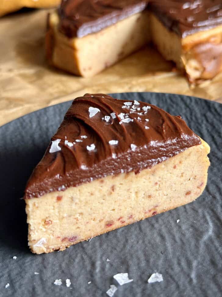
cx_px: 111
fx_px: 411
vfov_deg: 39.7
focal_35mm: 48
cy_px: 148
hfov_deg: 30.3
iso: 100
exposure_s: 1/77
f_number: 1.8
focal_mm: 6.8
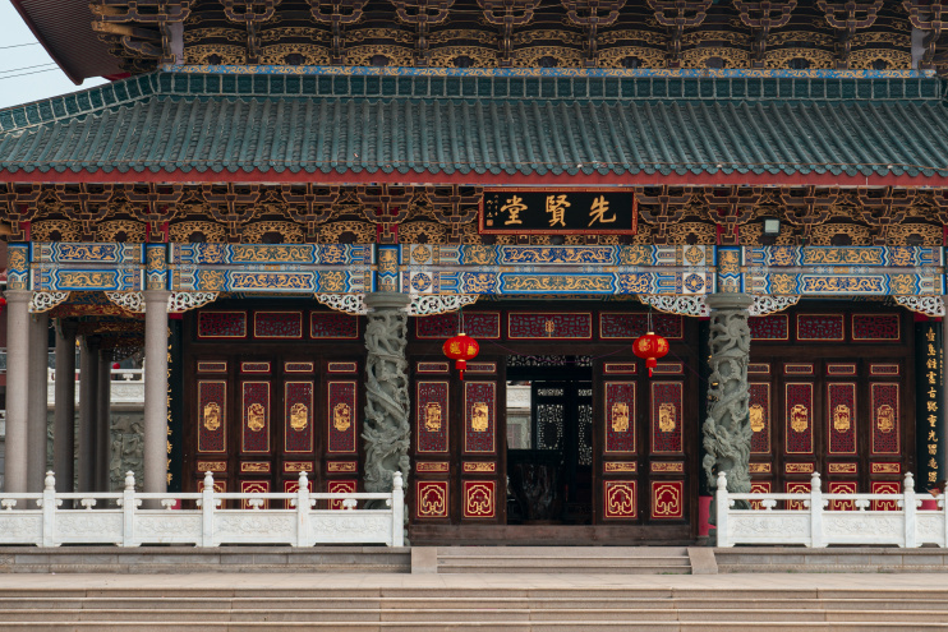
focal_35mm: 97
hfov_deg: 21.0
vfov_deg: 14.1
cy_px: 207
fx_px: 2555
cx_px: 569
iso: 100
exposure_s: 1/1000
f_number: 5
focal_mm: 60
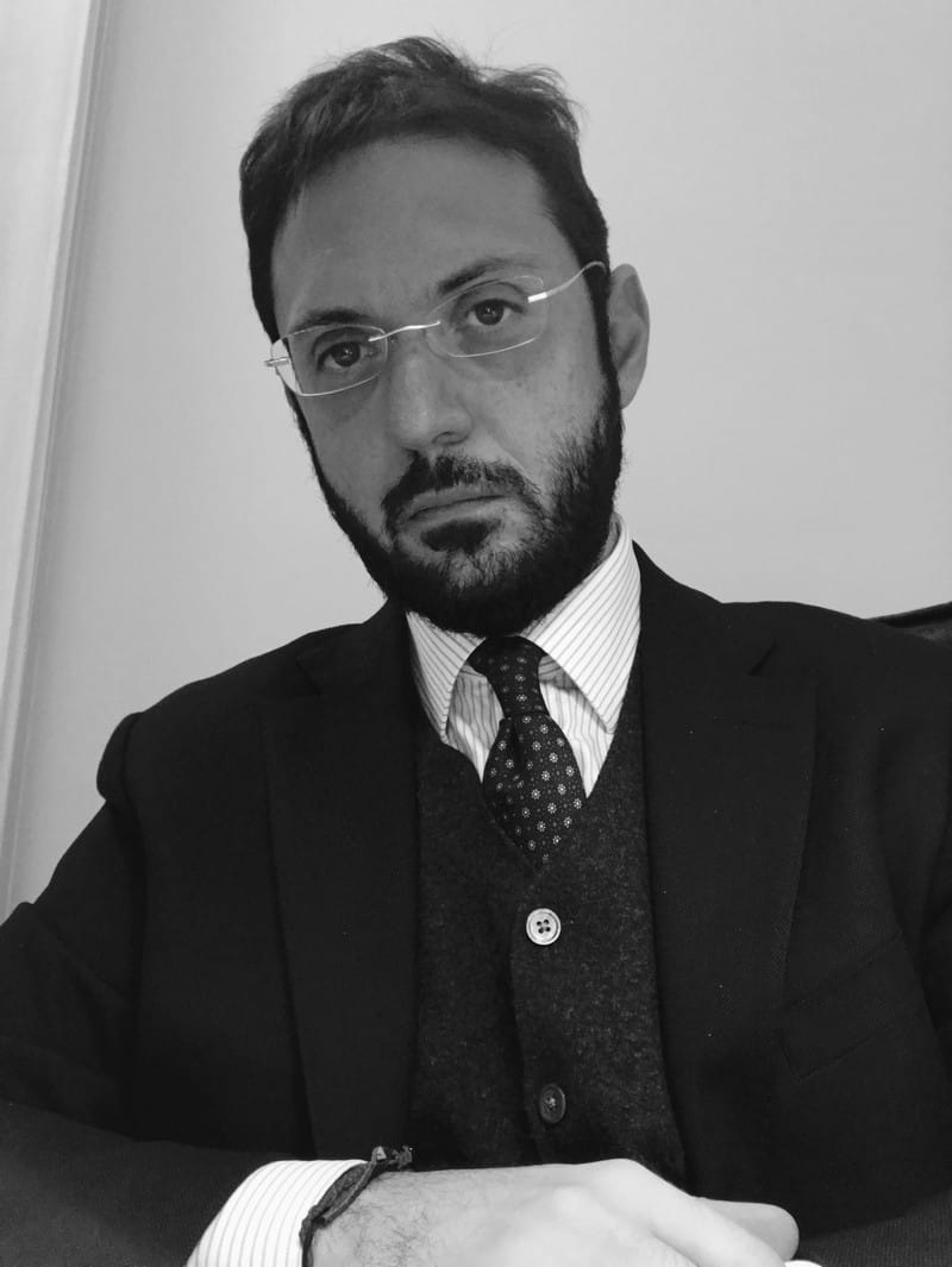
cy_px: 634
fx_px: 1172
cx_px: 476
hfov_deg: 44.2
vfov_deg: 56.8
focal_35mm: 32
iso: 125
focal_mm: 2.87
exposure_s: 1/30
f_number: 2.2
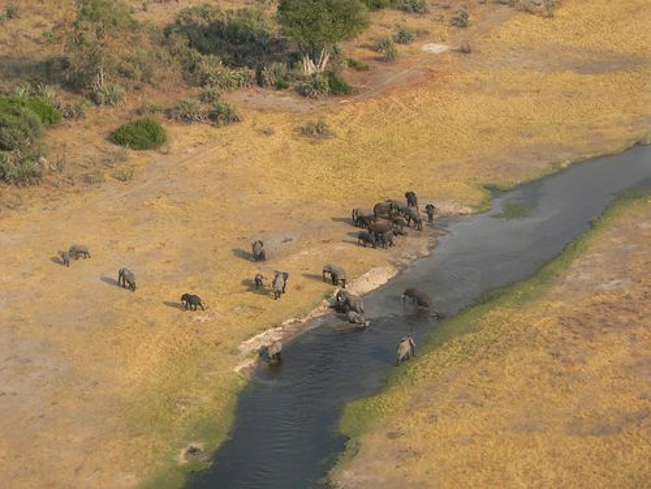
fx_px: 2482
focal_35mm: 132
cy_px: 244
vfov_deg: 11.2
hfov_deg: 14.9
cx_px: 326
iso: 80
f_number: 3.7
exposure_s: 1/500
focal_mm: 21.9
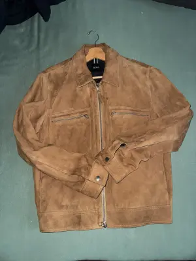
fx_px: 181
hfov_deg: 56.8
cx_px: 98
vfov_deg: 71.6
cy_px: 130
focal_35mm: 24
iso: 80
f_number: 1.78
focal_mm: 6.76
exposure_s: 1/14
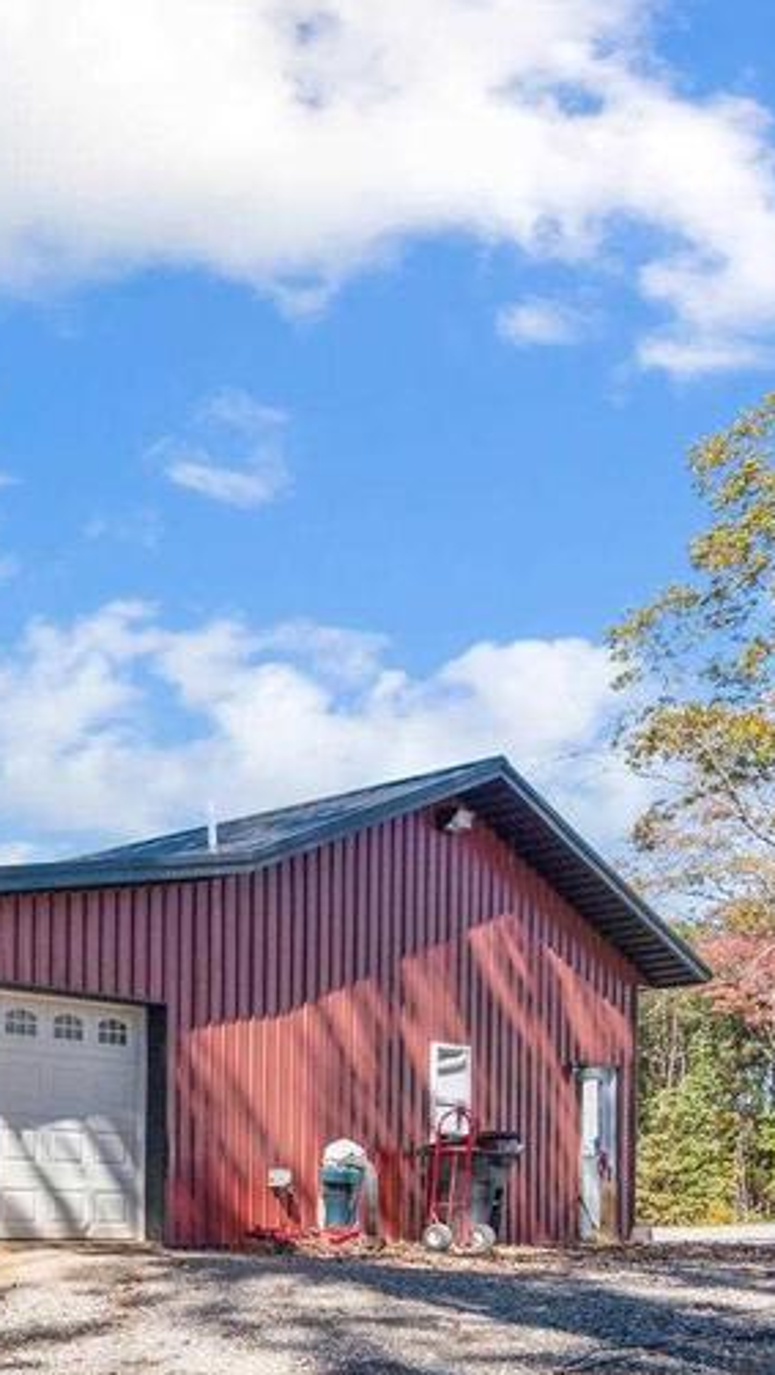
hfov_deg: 19.5
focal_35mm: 42
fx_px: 1532
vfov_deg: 43.7
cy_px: 1263
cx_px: -690
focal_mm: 14
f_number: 4
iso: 400
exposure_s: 1/1600
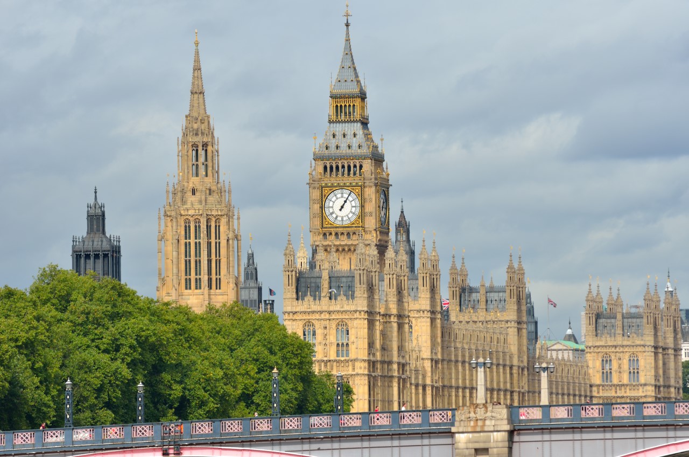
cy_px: 228
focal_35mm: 315
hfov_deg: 6.6
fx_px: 6017
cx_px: 344
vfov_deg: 4.3
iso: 100
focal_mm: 210
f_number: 8
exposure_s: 1/320
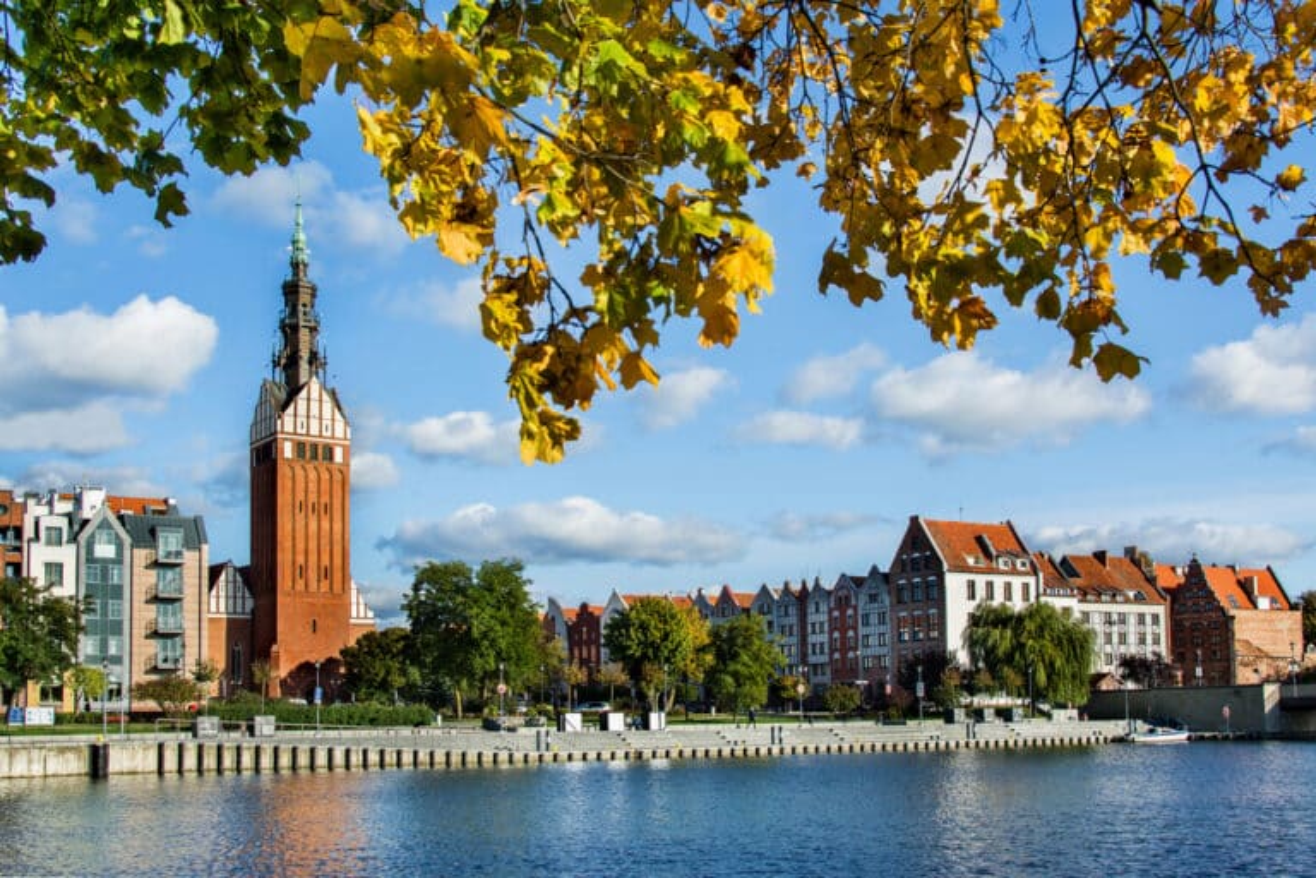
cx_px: 658
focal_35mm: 36
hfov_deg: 53.1
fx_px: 1316
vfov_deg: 36.9
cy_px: 439
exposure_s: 1/200
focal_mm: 24
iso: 160
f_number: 9
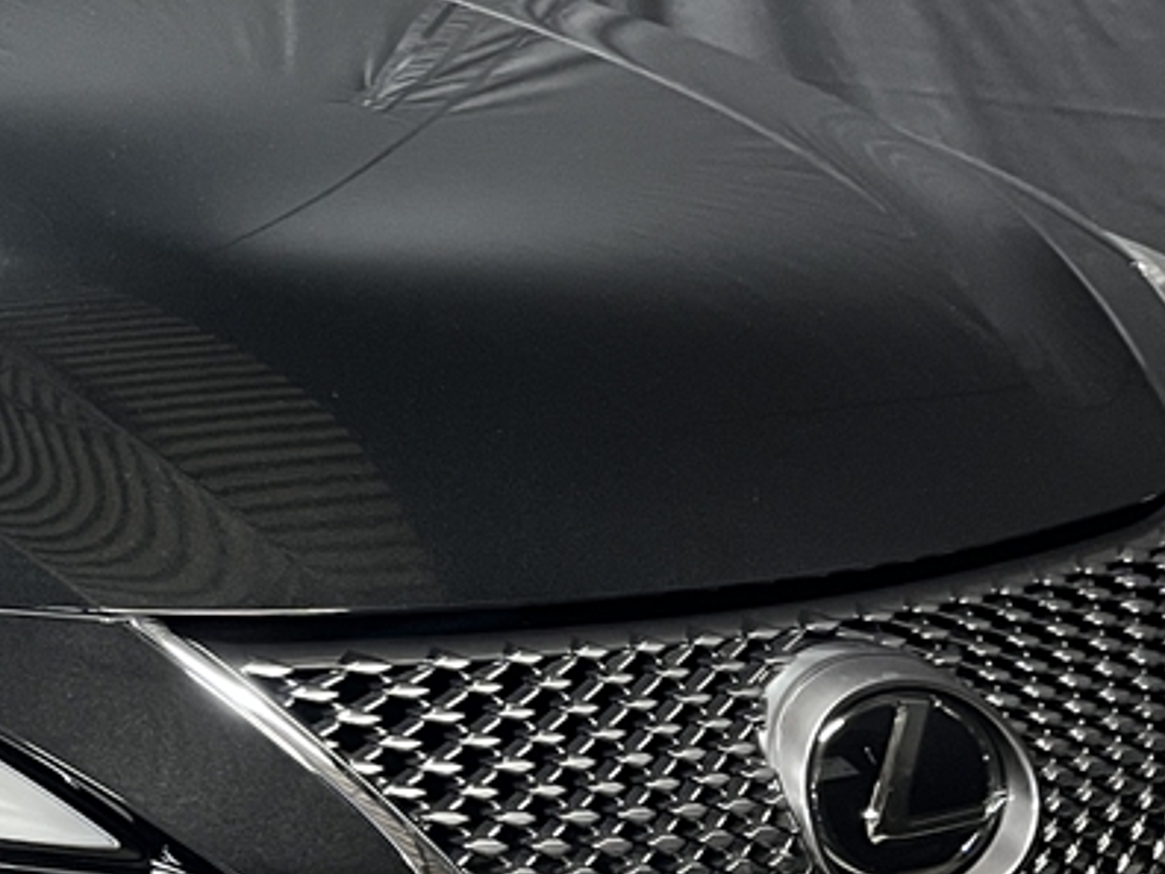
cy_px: 636
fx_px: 2827
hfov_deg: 22.0
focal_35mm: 84
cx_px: -135
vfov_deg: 17.5
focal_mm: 5.1
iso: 400
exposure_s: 1/40
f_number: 1.6
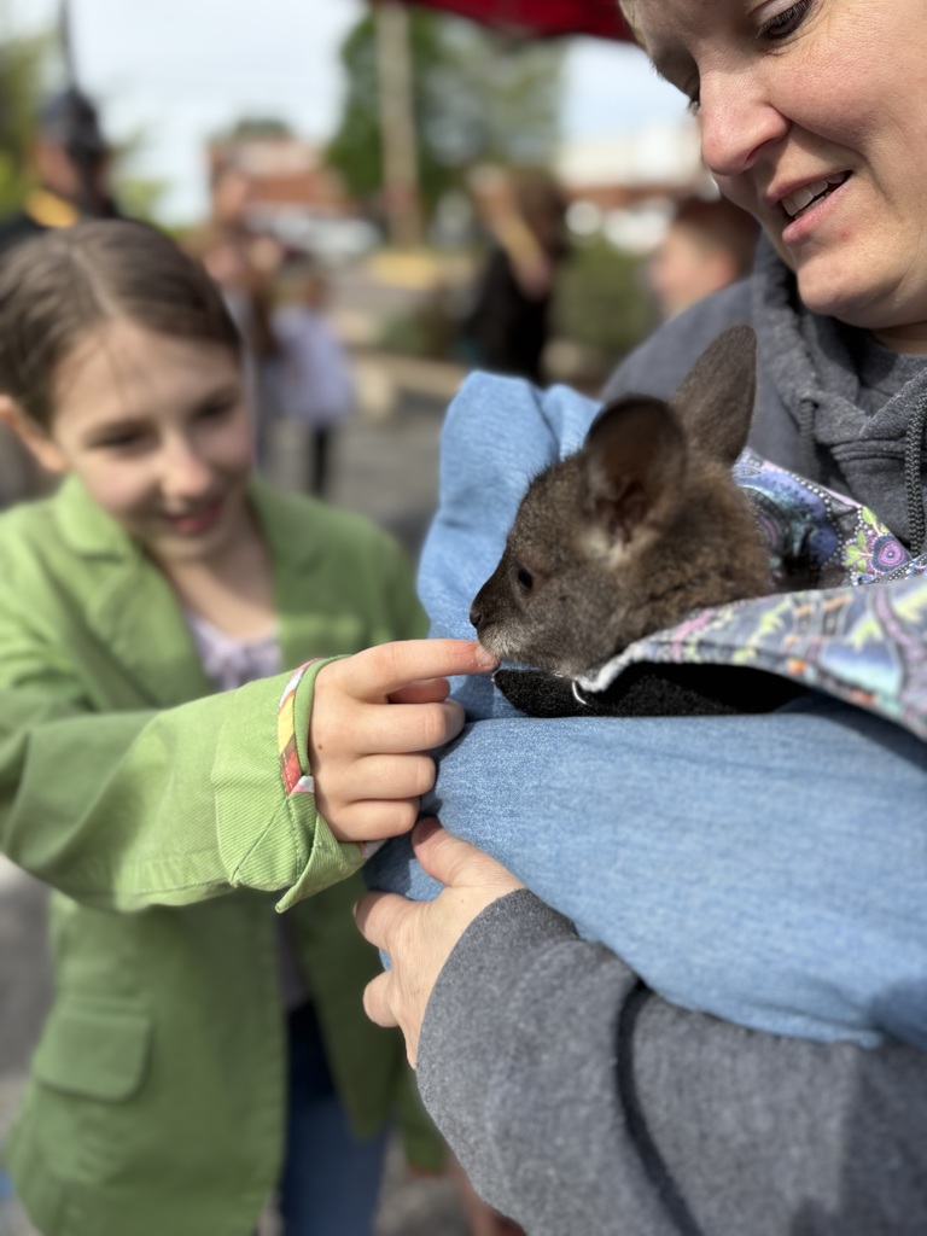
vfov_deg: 67.3
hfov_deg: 53.1
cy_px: 618
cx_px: 464
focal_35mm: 26
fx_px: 928
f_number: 1.6
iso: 50
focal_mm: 5.96
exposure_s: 1/1587
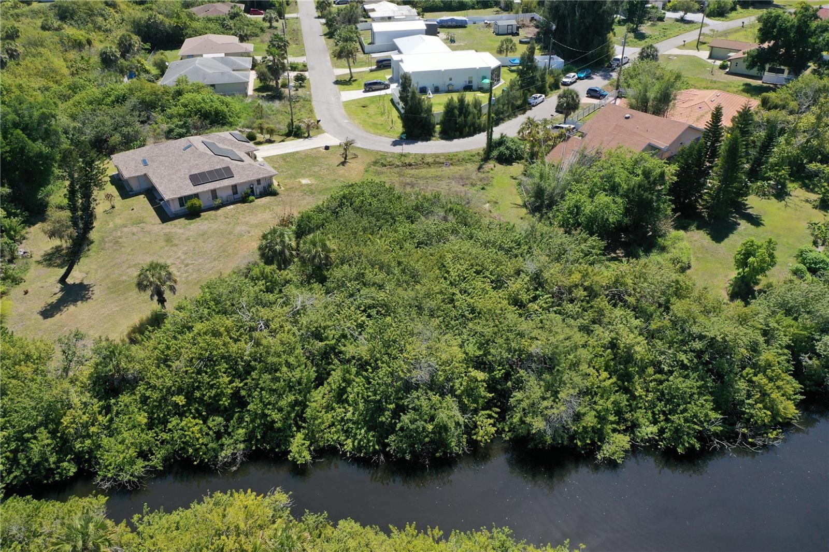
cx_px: 414
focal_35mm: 28
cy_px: 276
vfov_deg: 46.4
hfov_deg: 65.5
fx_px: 645
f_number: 5.6
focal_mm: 10.26
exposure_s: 1/400
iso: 100
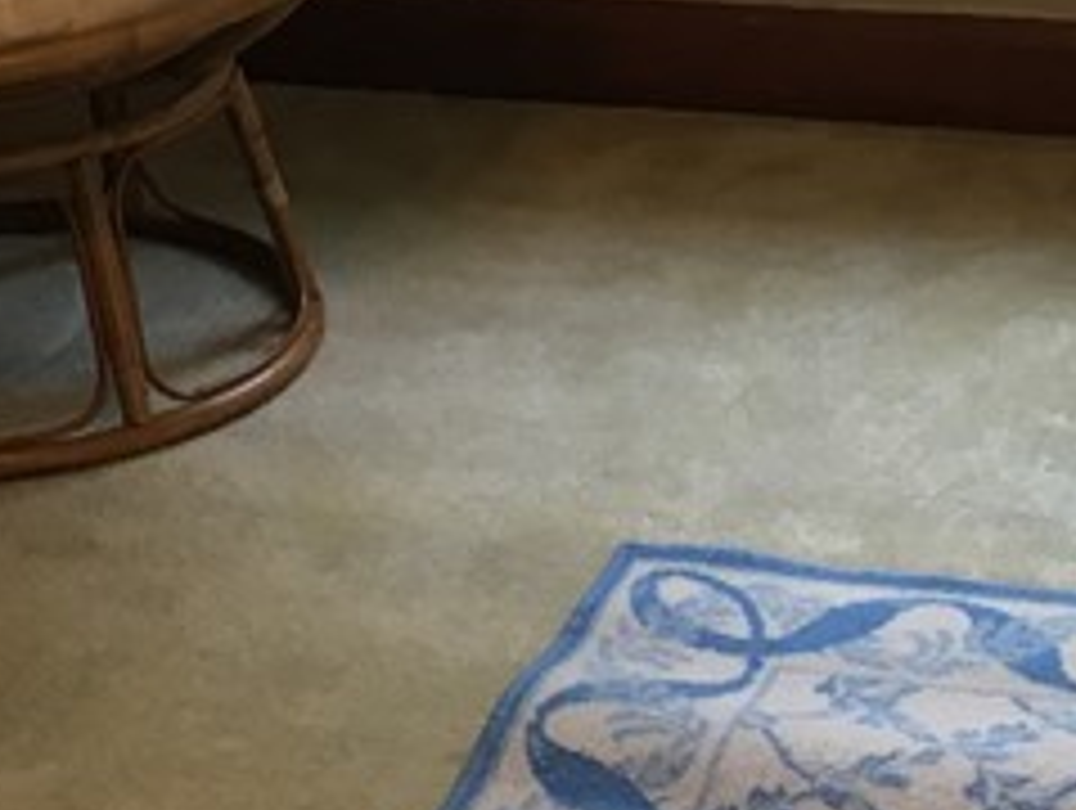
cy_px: -238
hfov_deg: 15.8
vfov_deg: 11.7
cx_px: 288
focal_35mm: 124
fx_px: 3860
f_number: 2.2
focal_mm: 4.15
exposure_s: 1/30
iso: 50
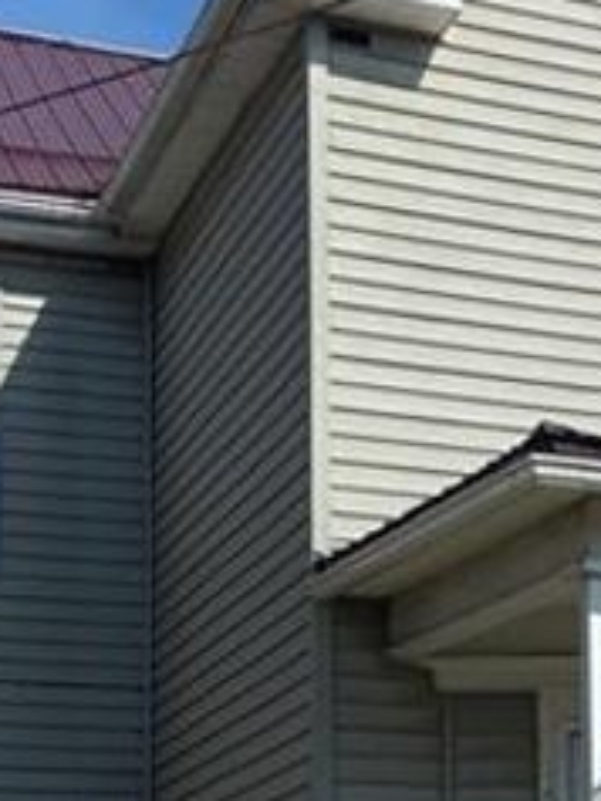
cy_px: 793
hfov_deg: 15.3
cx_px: 587
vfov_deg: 20.0
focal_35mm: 95
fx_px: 2197
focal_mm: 4.25
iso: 32
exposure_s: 1/3610
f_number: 1.8
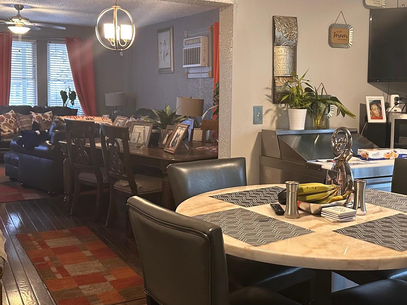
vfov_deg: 33.5
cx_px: 262
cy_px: 133
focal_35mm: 43
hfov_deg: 43.4
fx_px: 506
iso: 500
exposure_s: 1/60
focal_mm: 6.86
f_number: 1.78
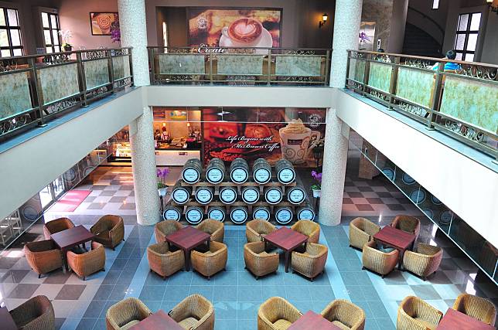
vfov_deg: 50.2
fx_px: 352
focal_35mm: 26
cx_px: 249
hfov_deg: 70.5
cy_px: 165
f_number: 3.2
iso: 500
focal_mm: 17
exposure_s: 1/160
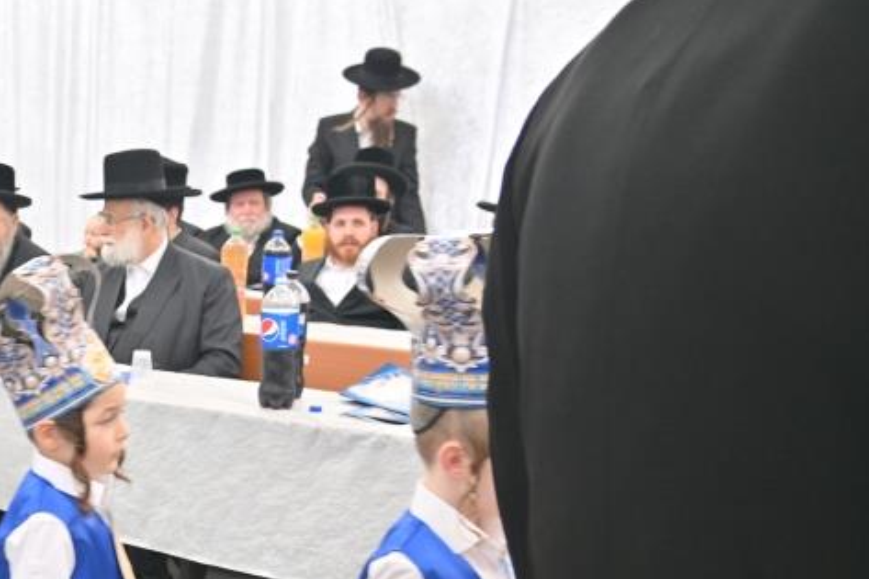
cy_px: 383
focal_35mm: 52
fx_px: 1255
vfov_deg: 25.8
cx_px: -61
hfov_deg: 33.8
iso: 250
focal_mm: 24
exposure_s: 1/160
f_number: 4
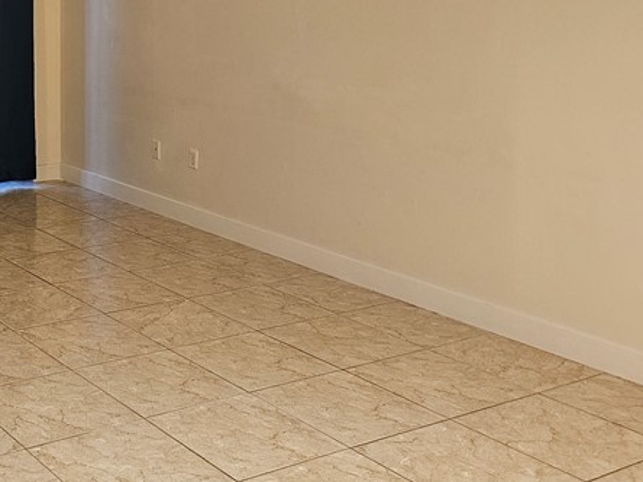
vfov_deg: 26.5
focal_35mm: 53
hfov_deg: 32.9
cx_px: -13
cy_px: 38
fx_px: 984
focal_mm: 6.3
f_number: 1.7
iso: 200
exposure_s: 1/120
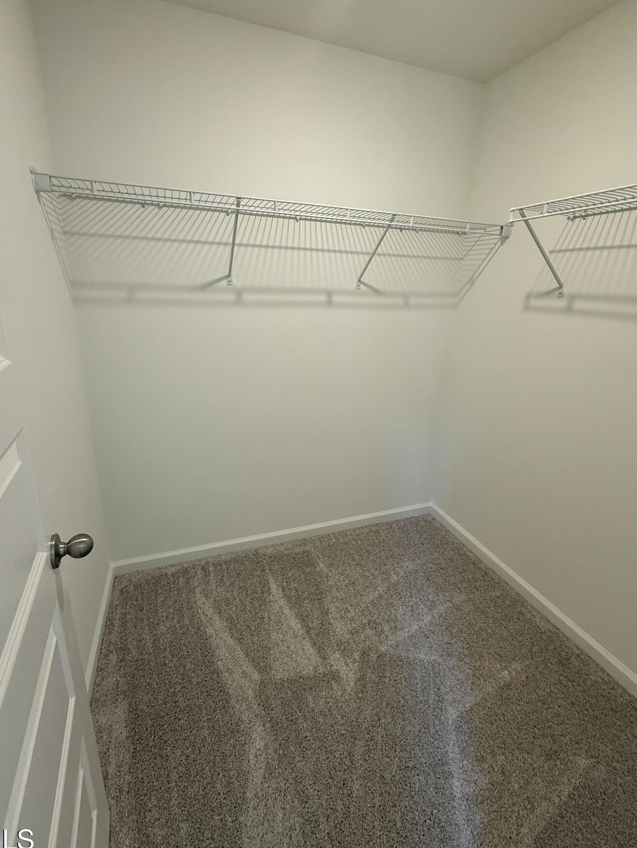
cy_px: 400
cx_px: 321
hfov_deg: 78.1
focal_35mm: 16
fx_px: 392
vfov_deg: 94.4
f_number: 2.2
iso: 250
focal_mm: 2.22
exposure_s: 1/120
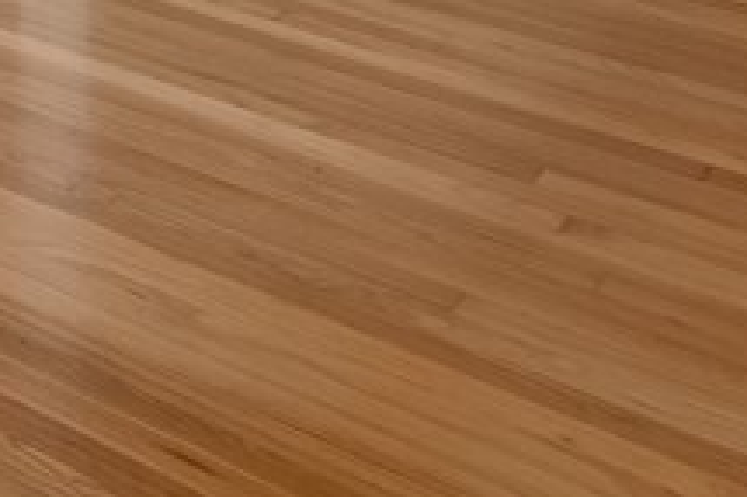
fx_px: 1679
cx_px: -594
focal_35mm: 81
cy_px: -695
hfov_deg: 19.1
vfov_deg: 12.9
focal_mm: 16
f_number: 2.8
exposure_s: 1/30
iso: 640
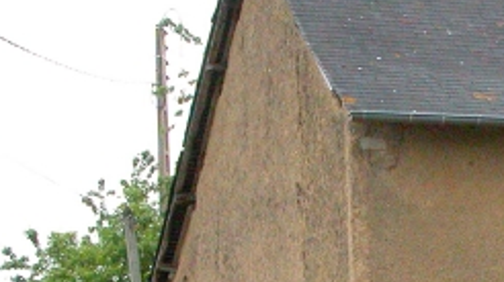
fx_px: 1856
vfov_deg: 8.6
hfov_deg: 15.1
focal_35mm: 139
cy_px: 311
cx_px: 537
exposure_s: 1/674
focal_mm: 11.6
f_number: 7.5
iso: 800
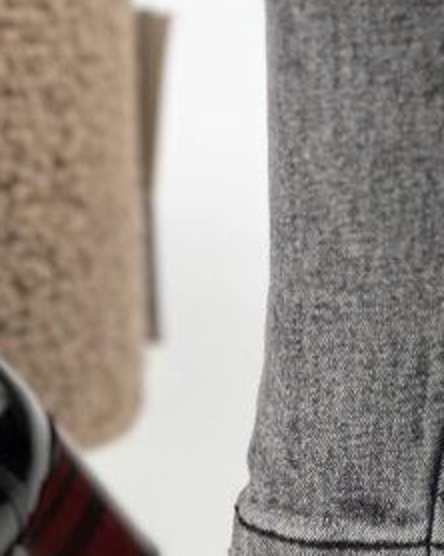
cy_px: 756
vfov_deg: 13.7
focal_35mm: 135
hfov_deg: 11.4
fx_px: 2220
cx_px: 108
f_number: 1.78
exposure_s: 1/779
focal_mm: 6.86
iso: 80
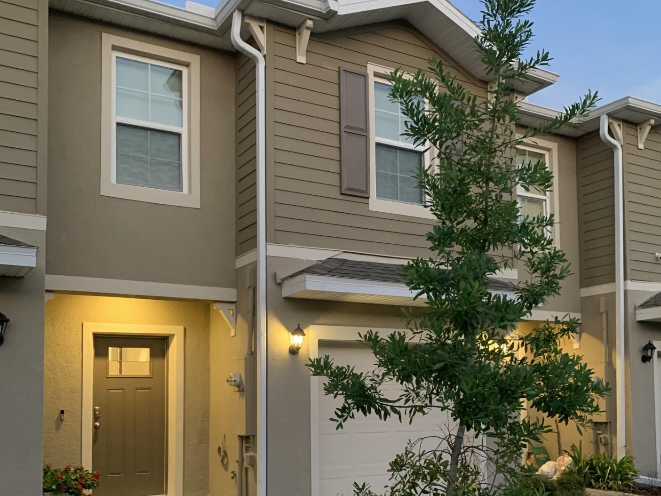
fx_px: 707
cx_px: 335
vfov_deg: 37.9
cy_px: 362
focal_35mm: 37
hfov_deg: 50.1
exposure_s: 1/40
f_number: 1.8
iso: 320
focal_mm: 4.25
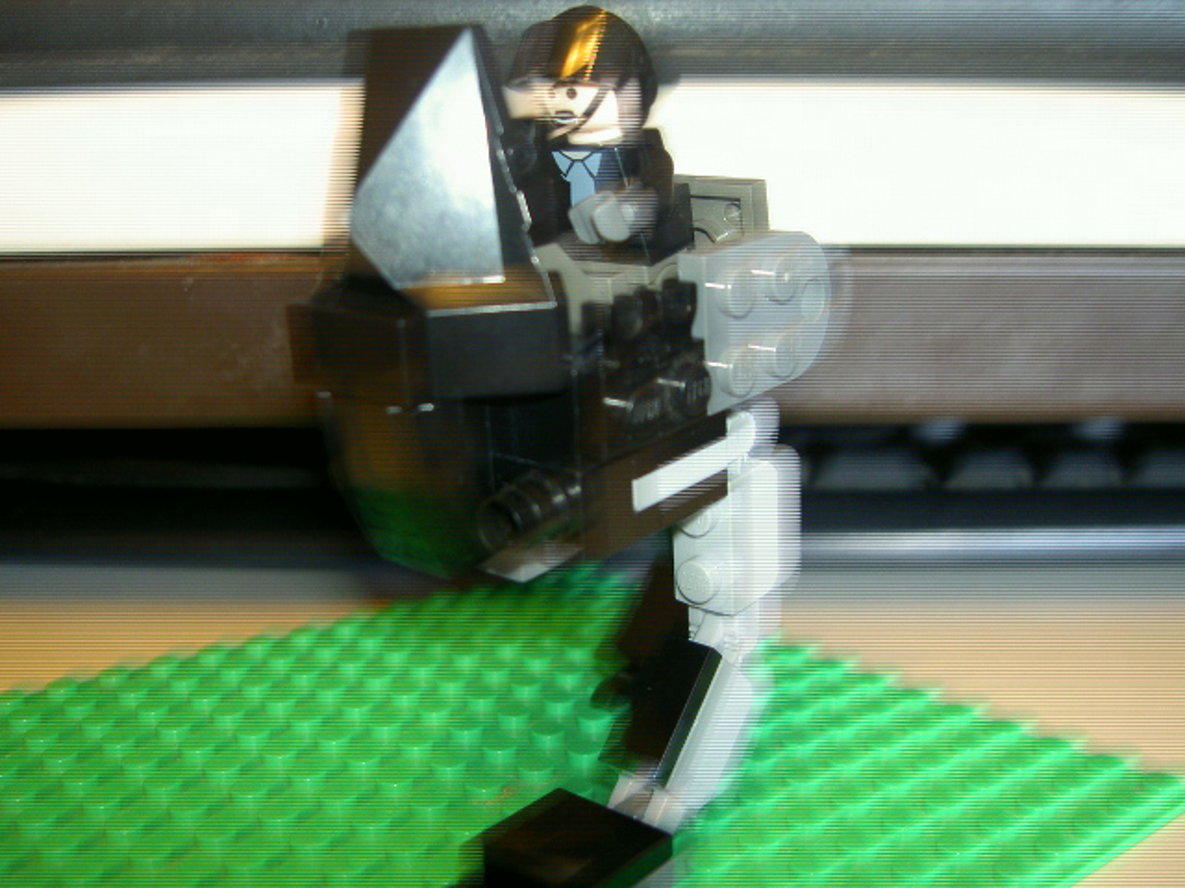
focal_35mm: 39
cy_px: 444
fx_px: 1335
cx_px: 592
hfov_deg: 47.9
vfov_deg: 36.8
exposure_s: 1/60
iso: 50
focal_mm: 8
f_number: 2.8
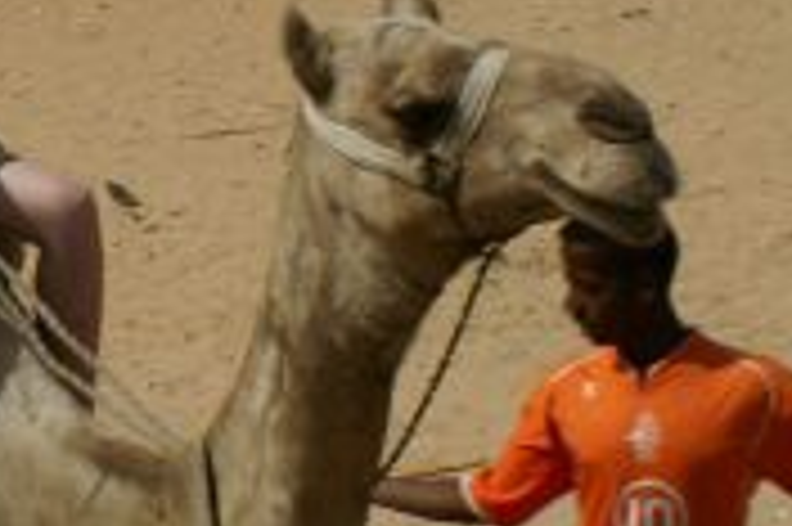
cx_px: -248
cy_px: 11
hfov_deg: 15.8
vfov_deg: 11.0
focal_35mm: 123
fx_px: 2703
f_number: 10
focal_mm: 18
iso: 100
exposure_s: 1/160
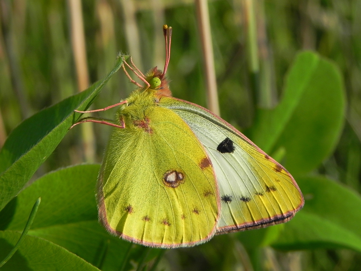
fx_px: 1095
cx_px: 180
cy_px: 136
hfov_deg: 18.7
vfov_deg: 14.1
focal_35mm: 105
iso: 160
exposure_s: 1/496
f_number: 6.3
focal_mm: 18.8
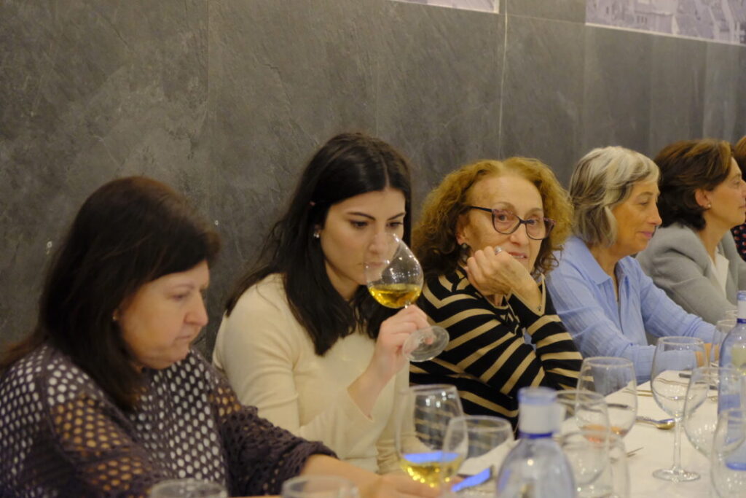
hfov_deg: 27.7
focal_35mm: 73
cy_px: 249
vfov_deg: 18.7
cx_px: 373
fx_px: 1513
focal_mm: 48.4
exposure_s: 1/125
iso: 6400
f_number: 4
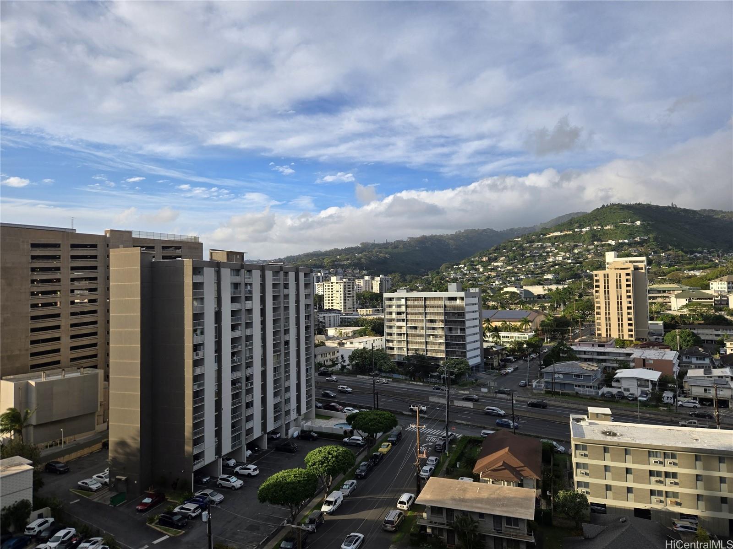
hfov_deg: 73.9
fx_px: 487
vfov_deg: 58.9
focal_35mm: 23
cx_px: 366
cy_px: 274
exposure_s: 1/2921
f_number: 1.8
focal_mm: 5.4
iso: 64
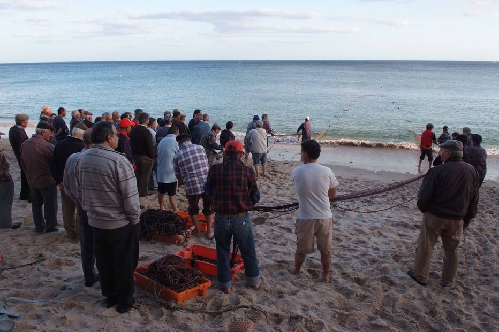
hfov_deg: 69.4
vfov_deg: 49.5
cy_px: 166
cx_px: 250
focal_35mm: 26
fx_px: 360
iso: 400
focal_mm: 17
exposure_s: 1/320
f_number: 5.6
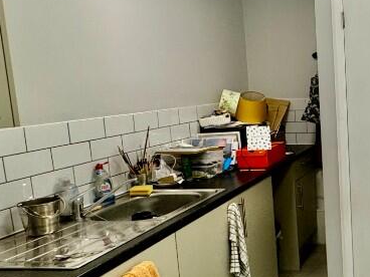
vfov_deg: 36.8
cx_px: 424
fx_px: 417
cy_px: 129
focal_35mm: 39
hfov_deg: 38.1
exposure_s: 1/100
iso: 200
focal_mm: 2.22
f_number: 2.2
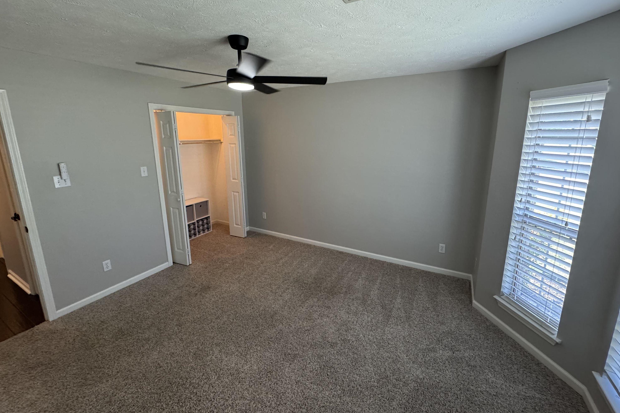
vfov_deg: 77.1
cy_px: 185
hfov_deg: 100.4
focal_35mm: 15
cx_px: 318
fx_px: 258
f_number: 2.2
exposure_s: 1/120
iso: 320
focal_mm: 2.22
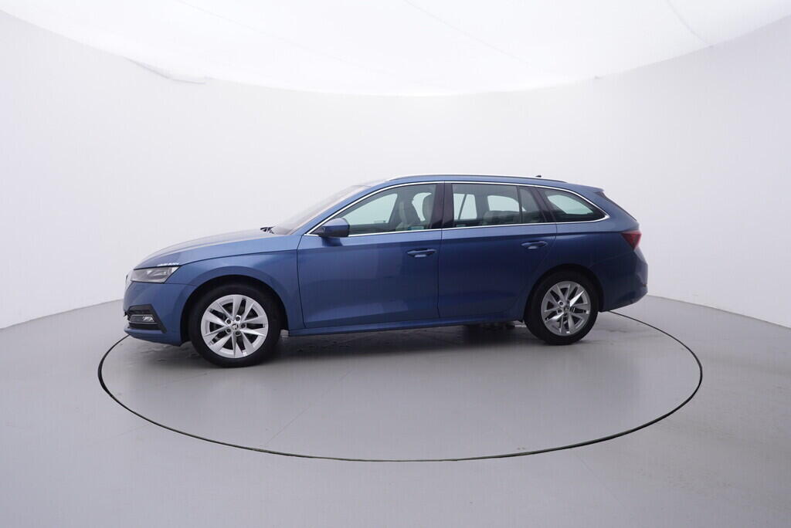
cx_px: 396
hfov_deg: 77.3
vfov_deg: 56.2
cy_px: 264
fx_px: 495
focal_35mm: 22
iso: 200
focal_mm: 15
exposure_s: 1/80
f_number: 5
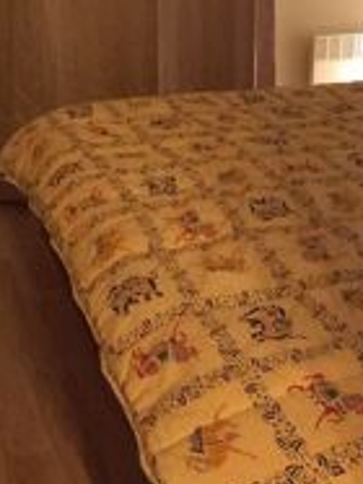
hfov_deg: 25.5
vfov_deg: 31.2
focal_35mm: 57
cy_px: -6
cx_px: 119
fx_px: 798
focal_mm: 4.6
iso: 800
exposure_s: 1/25
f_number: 1.8
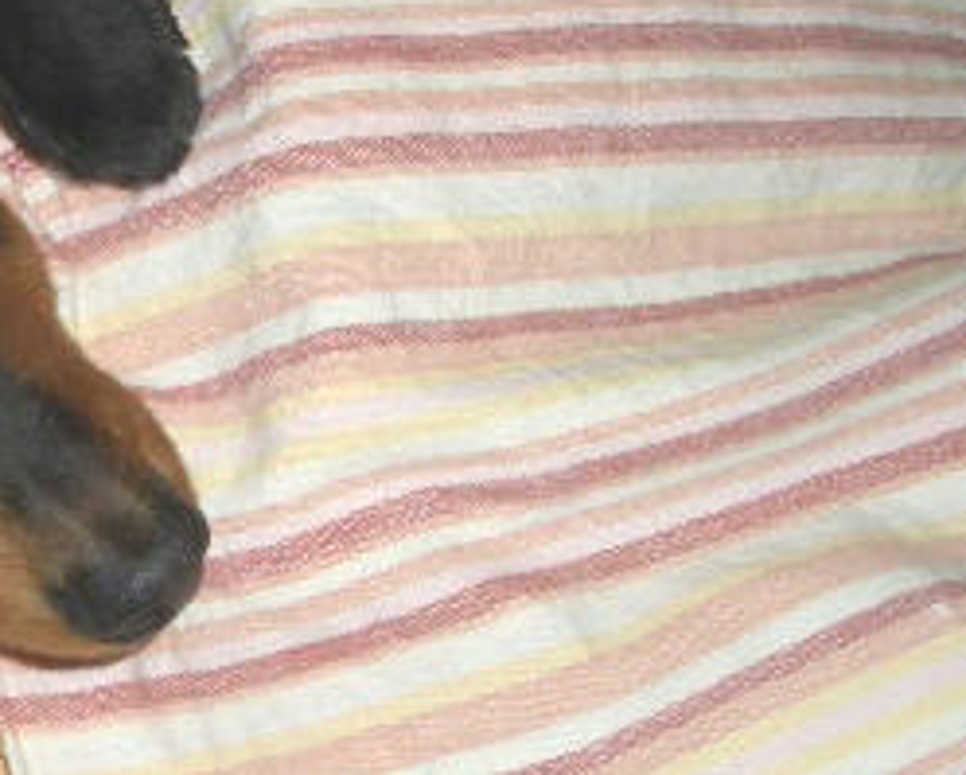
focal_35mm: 88
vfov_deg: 17.5
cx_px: -66
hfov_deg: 20.8
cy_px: 448
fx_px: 2519
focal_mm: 5.8
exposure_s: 1/60
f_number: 4.3
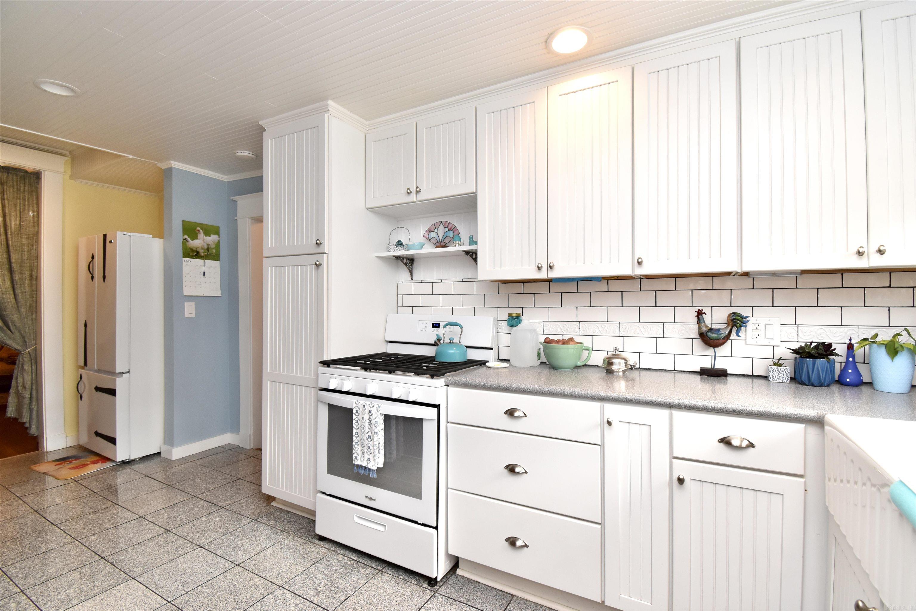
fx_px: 382
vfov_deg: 77.3
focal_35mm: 15
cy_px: 306
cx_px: 458
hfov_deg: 100.4
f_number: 8
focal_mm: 10
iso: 900
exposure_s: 1/60
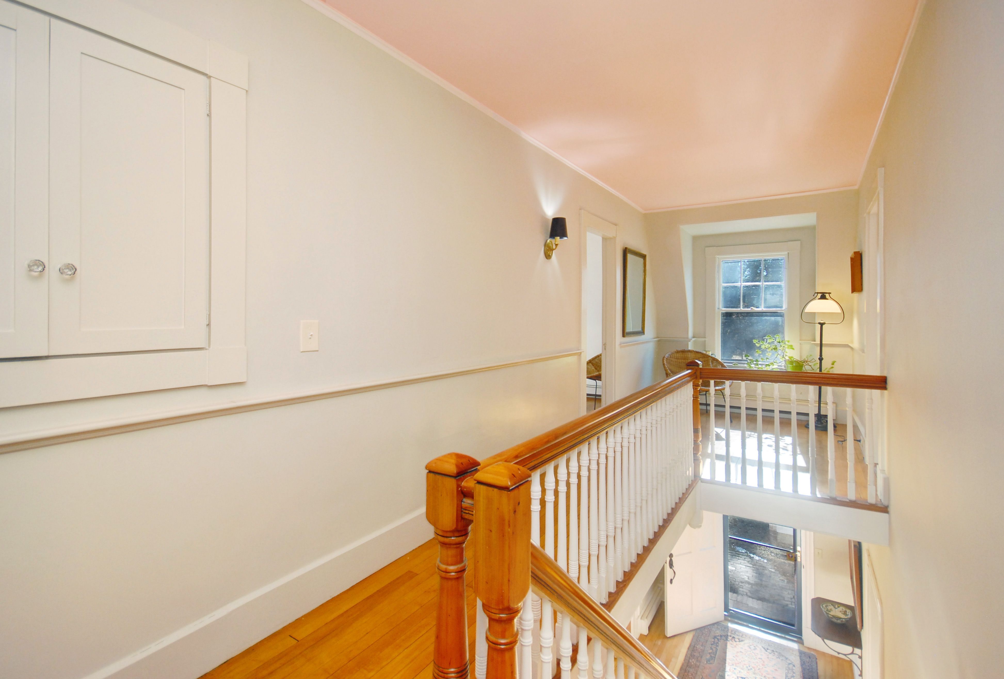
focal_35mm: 15
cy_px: 340
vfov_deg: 77.9
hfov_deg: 100.1
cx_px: 502
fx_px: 420
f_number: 5
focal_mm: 10
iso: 400
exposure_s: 1/60
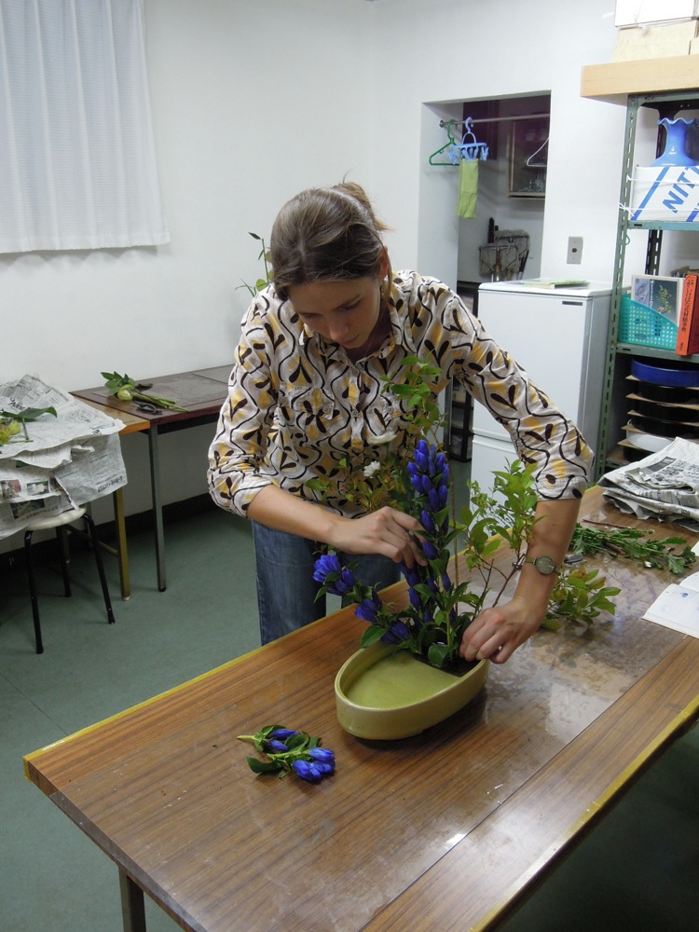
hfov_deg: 45.4
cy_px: 466
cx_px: 350
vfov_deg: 58.4
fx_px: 835
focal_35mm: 31
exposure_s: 1/50
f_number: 3
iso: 280
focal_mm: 5.5
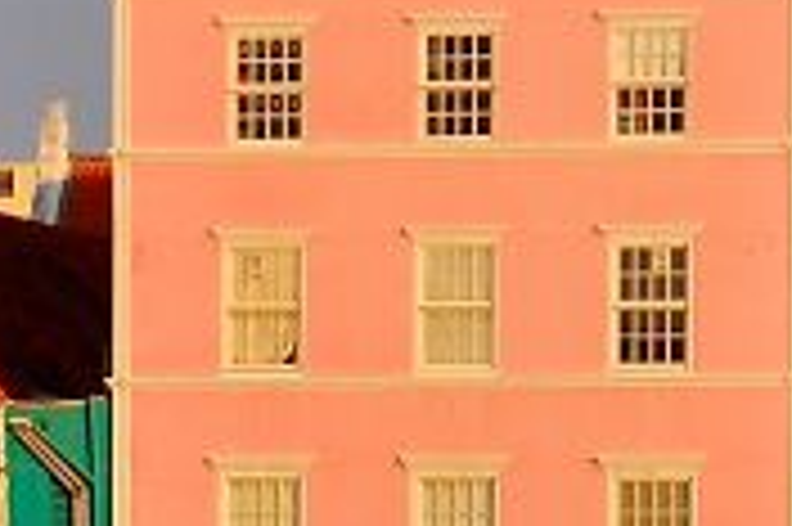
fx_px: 12045
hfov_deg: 3.7
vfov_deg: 2.5
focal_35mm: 548
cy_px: 292
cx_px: -526
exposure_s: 1/1000
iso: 200
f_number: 7.1
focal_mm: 92
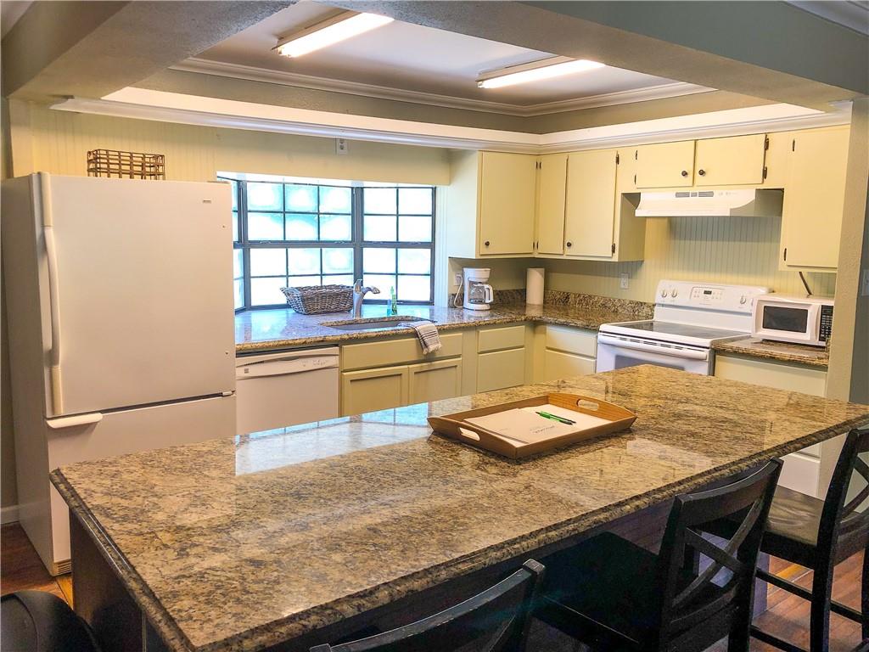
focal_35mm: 28
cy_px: 326
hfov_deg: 63.4
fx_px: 703
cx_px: 434
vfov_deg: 49.7
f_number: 1.8
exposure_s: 1/40
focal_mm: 3.99
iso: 25
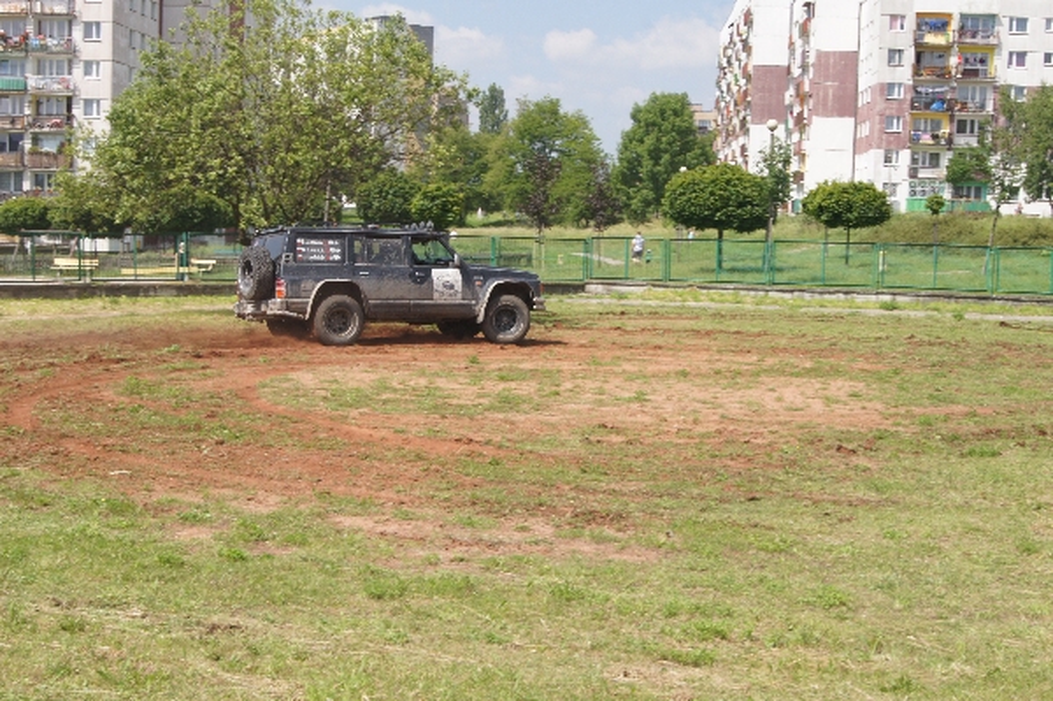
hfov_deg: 37.9
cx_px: 526
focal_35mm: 52
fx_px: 1534
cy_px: 350
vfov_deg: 25.7
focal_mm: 35
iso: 200
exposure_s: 1/160
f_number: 16
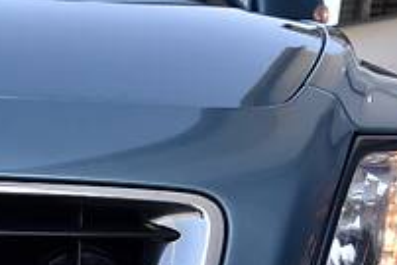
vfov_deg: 14.1
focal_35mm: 95
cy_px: 295
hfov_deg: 19.2
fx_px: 1048
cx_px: -171
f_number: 8
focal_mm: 24
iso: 360
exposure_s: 1/250
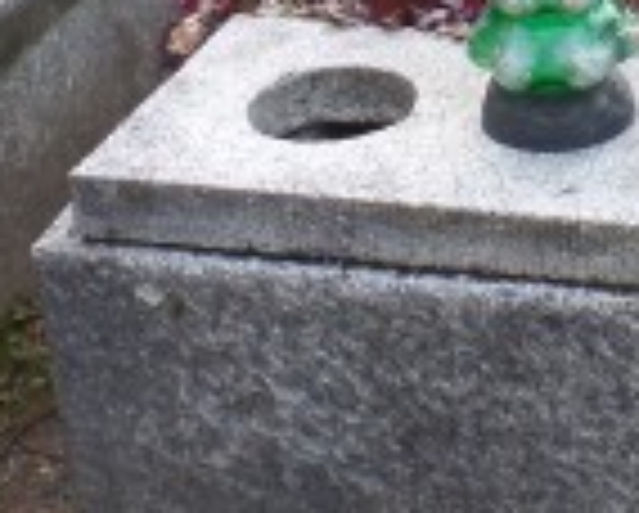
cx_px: 819
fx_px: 1913
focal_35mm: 101
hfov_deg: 17.8
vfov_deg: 14.6
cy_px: -162
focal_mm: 4.1
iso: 100
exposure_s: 1/60
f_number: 3.5
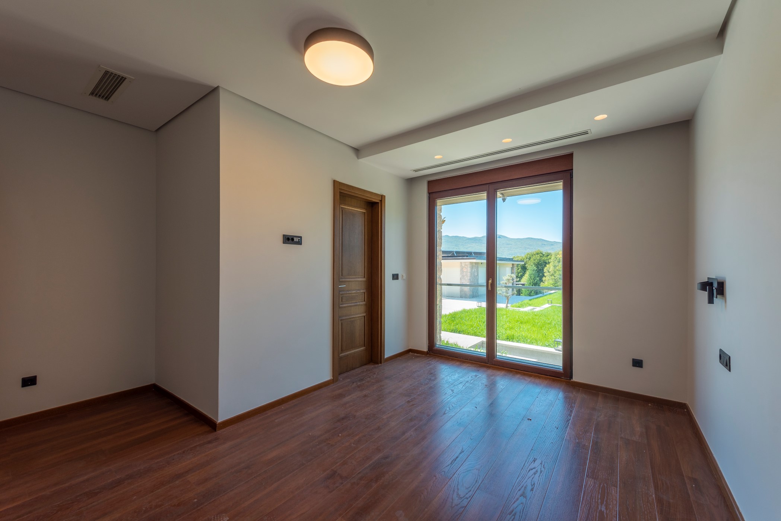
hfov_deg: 104.2
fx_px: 304
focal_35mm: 14
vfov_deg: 81.3
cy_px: 260
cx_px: 390
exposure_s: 1/50
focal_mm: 14
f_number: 5.6
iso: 64
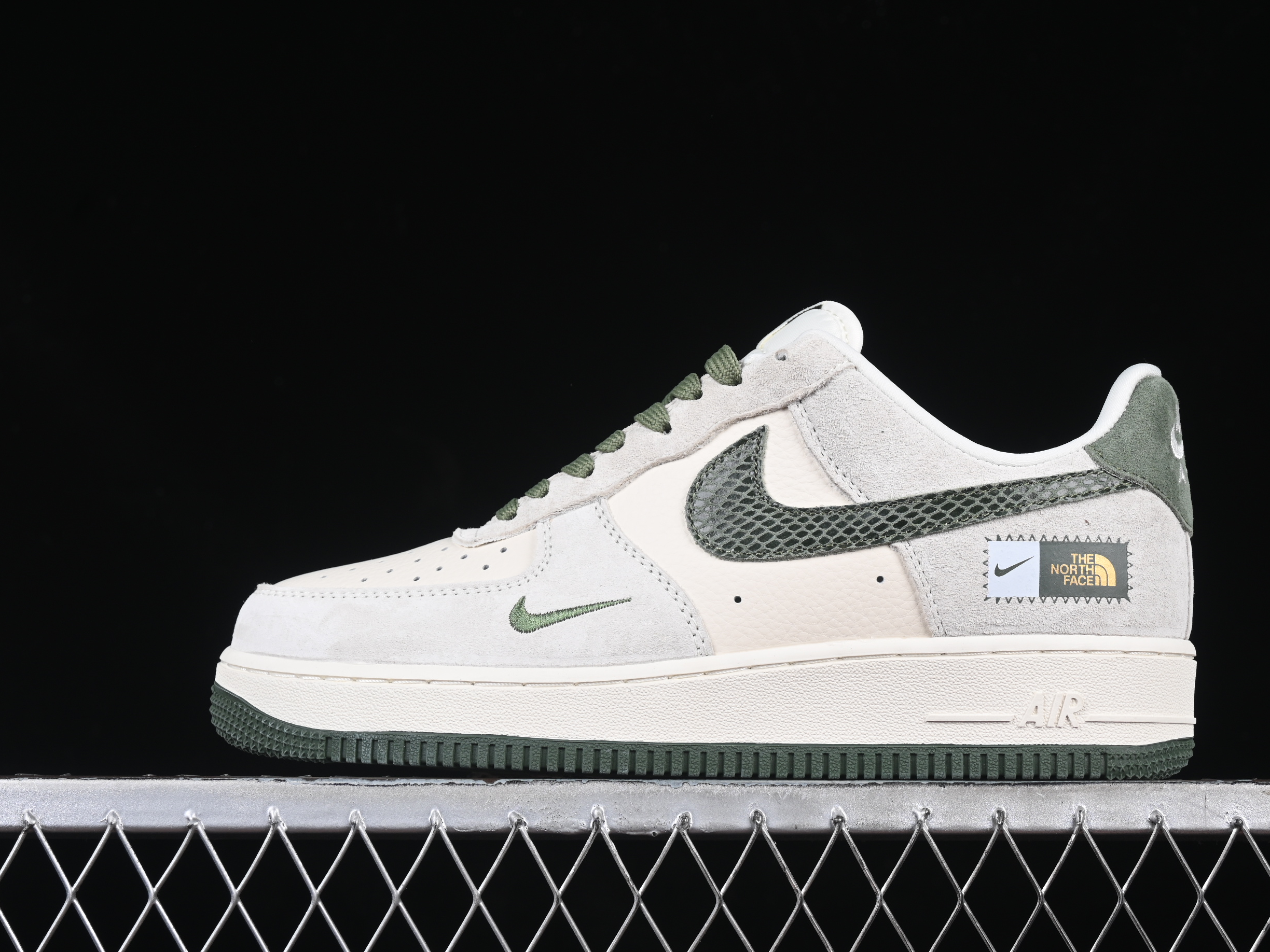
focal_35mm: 82
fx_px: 3008
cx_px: 720
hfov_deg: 23.8
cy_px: 481
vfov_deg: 18.0
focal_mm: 50
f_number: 8
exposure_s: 1/80
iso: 160
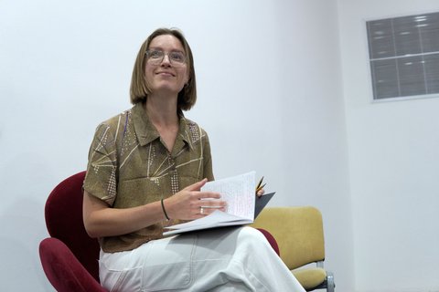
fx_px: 549
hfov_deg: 43.6
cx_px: 220
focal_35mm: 45
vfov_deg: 29.9
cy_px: 146
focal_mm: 30
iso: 800
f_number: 3.5
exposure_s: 1/125
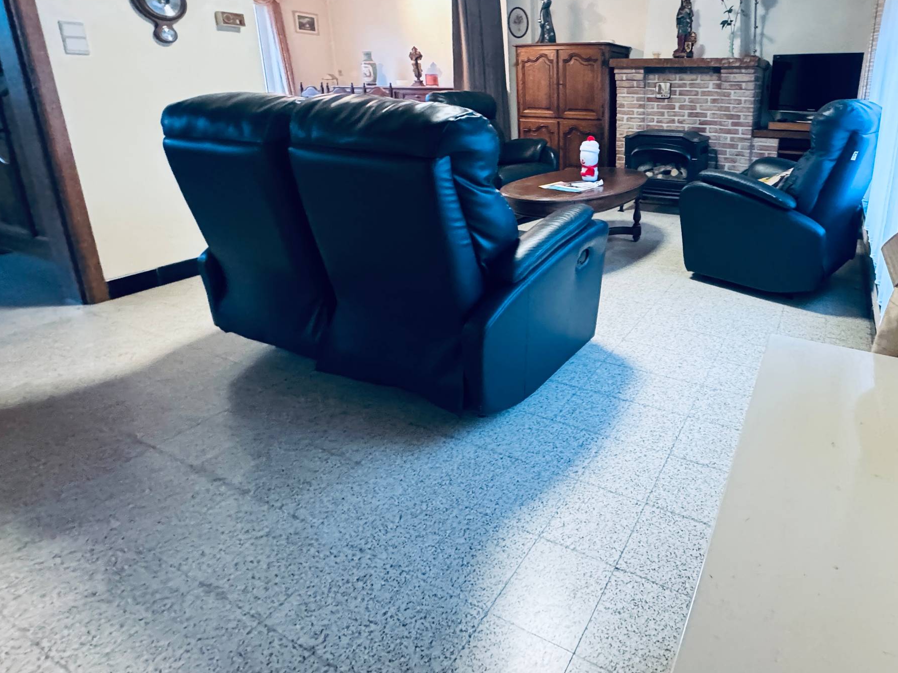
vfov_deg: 64.1
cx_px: 622
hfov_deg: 78.2
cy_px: 217
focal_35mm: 20
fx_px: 519
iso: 1000
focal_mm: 2.22
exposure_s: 1/33
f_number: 2.2
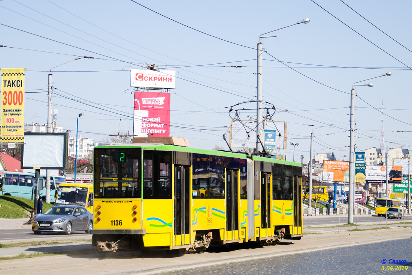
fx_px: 892
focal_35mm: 78
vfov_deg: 17.5
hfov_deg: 26.0
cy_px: 138
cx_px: 206
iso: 200
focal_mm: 52
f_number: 5
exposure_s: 1/1000
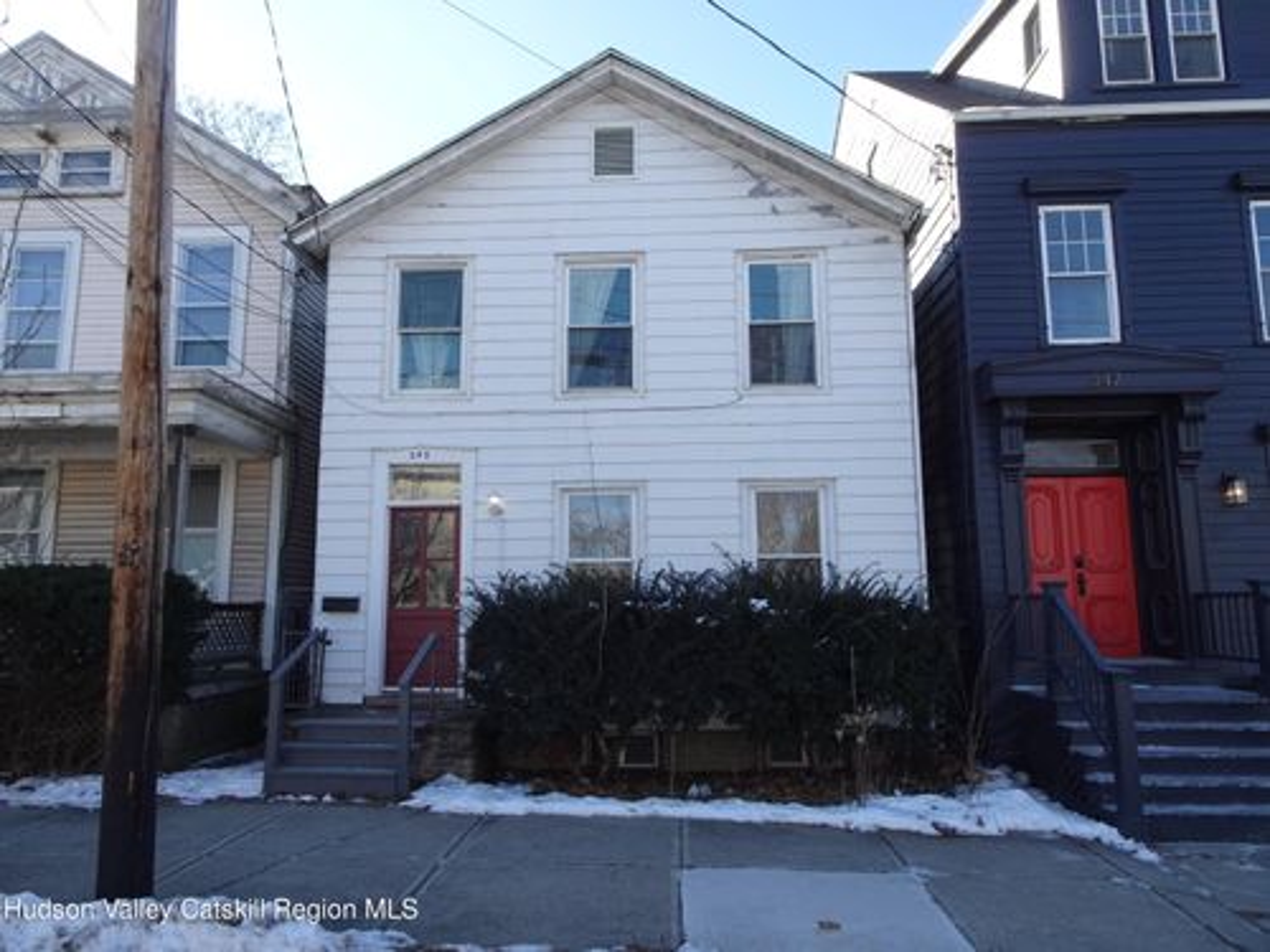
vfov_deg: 56.8
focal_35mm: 24
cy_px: 476
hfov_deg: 71.6
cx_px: 635
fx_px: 881
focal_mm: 4.25
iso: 80
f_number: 3.5
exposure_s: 1/320
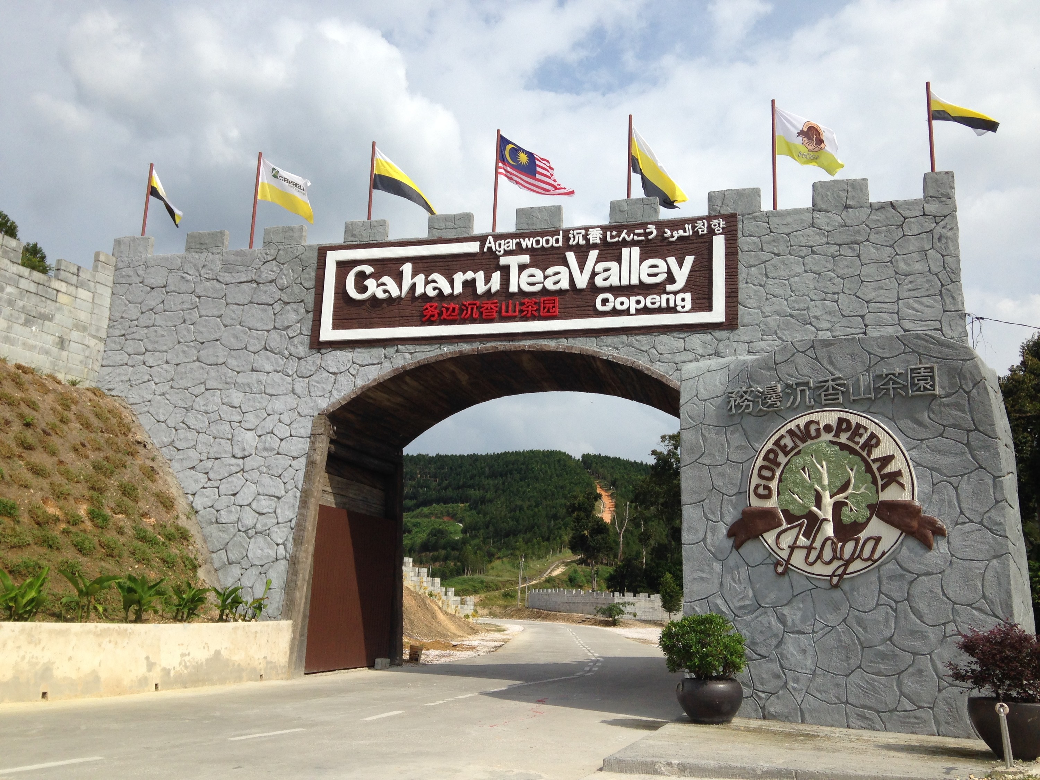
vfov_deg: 42.9
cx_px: 520
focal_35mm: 33
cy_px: 390
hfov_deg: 55.4
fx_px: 991
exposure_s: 1/2463
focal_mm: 4.12
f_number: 2.4
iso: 50
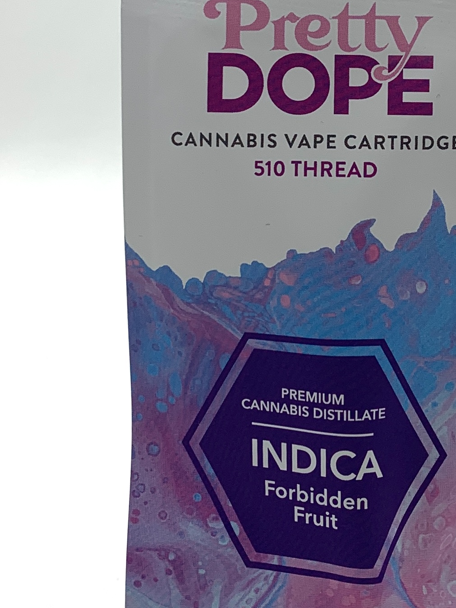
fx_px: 650
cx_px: 317
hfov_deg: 38.1
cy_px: 312
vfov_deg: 50.1
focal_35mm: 37
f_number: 1.8
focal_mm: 4.25
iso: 25
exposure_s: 1/500
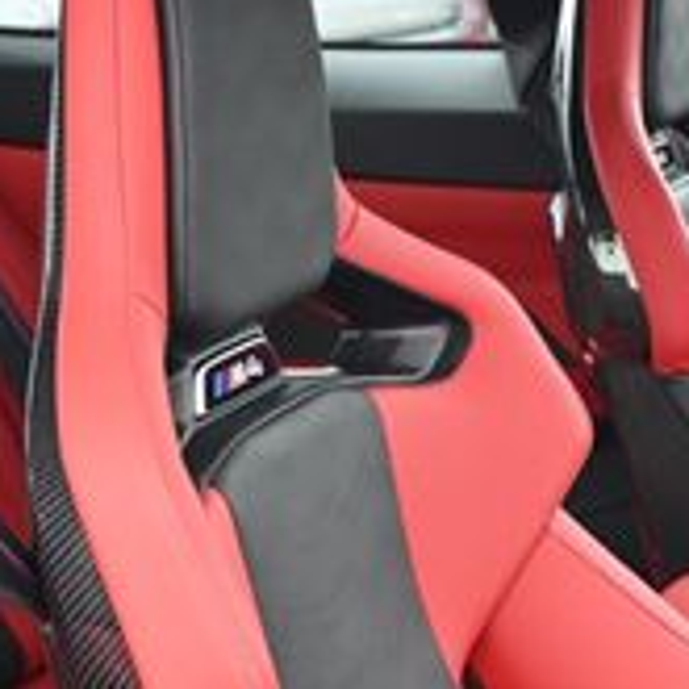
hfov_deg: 15.9
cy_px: 647
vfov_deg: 16.5
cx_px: 898
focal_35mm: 104
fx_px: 2334
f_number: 4
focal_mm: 21
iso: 400
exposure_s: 1/125
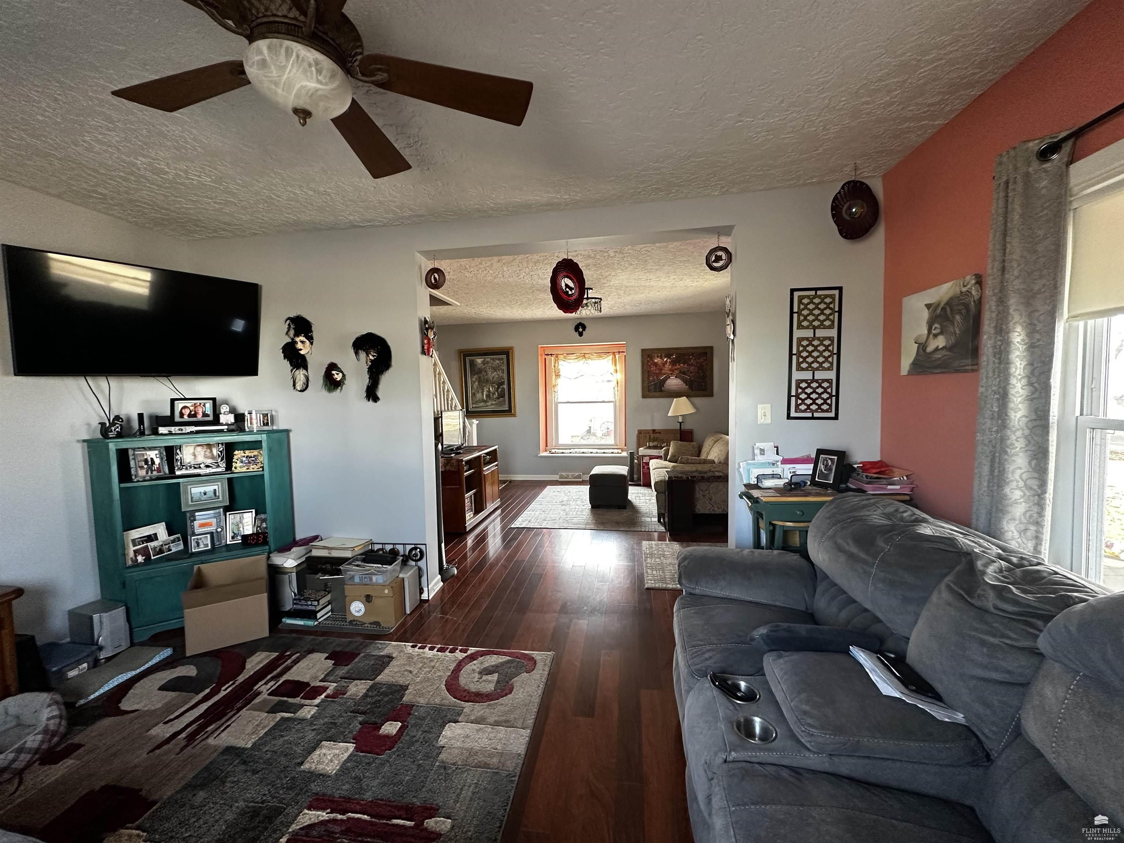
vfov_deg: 85.7
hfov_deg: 102.1
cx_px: 562
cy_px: 422
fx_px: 455
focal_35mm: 14
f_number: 2.2
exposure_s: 1/60
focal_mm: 2.22
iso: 250
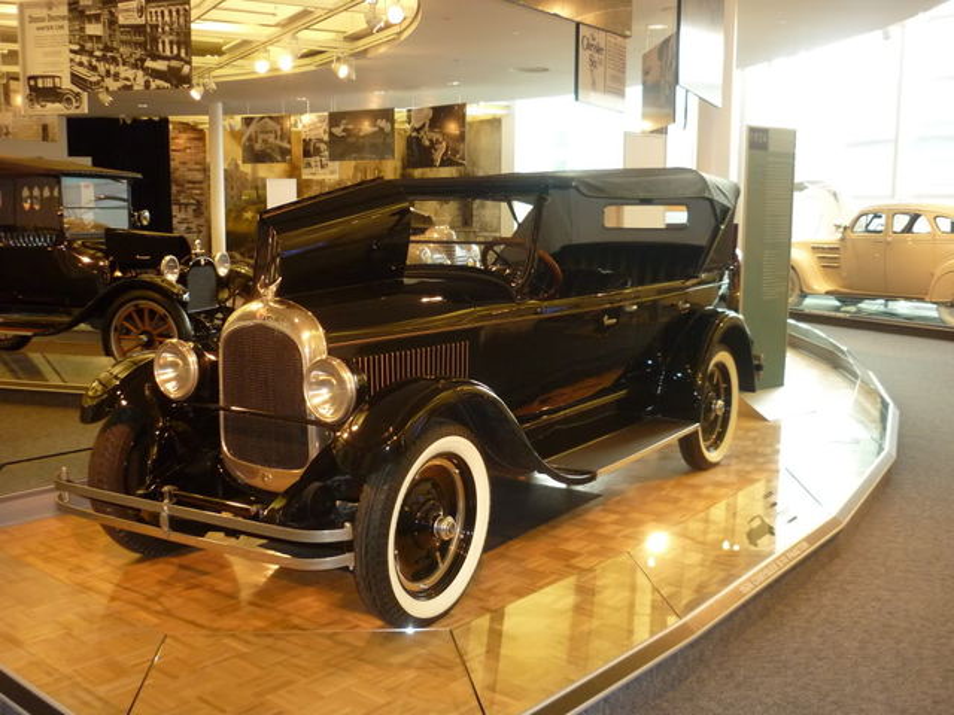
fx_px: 992
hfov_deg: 51.4
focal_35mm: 36
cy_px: 358
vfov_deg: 39.7
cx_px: 477
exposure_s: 1/30
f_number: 2.9
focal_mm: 5.9
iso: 320
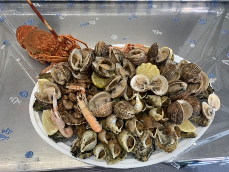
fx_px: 172
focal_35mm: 26
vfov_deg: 53.1
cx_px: 114
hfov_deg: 67.3
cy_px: 86
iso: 50
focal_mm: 4.25
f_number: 1.8
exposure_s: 1/121
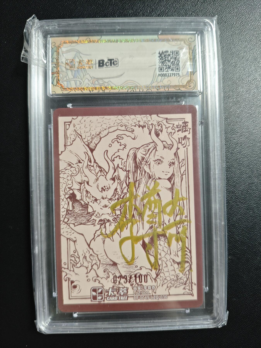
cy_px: 174
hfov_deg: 53.1
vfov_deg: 67.3
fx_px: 261
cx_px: 130
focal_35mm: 26
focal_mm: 4.94
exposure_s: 1/100
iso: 400
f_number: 1.5
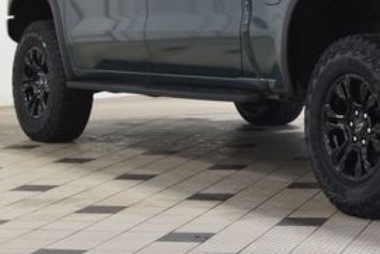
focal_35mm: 124
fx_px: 1311
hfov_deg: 16.1
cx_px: 402
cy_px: 6
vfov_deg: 11.0
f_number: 6.3
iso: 640
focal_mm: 35
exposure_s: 1/15
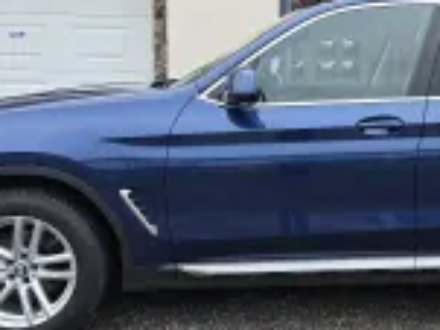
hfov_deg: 33.9
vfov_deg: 26.4
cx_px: 355
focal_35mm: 55
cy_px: 114
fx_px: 699
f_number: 1.7
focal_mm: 6.3
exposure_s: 1/180
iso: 50
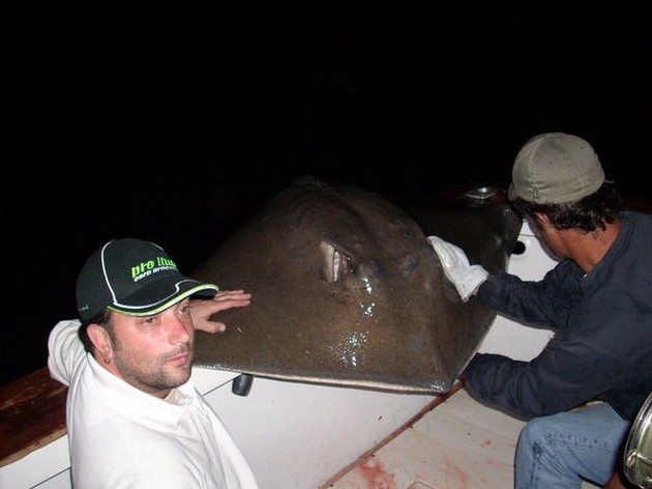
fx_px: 697
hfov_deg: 50.2
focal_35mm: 37
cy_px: 244
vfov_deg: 38.6
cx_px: 326
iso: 200
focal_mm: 6.2
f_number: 2.8
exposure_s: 1/60
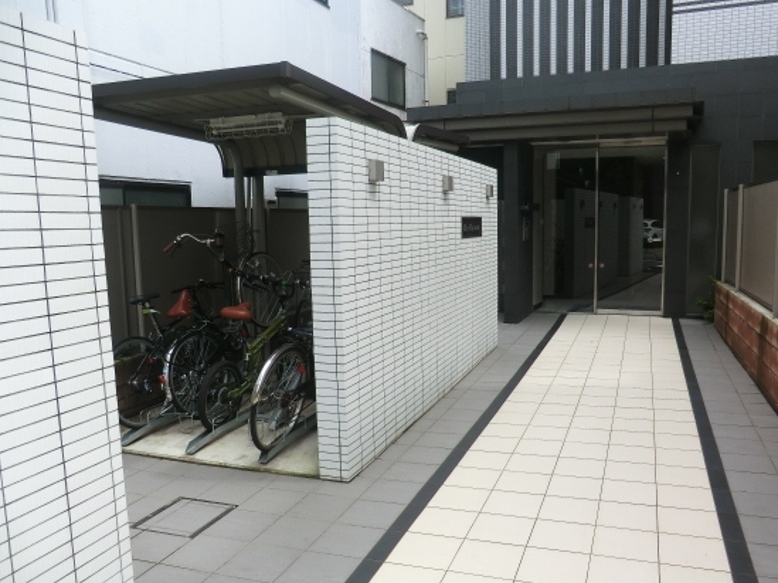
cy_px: 312
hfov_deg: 63.1
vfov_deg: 49.7
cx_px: 452
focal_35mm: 28
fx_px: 629
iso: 80
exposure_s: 1/400
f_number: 3.2
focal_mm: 4.3
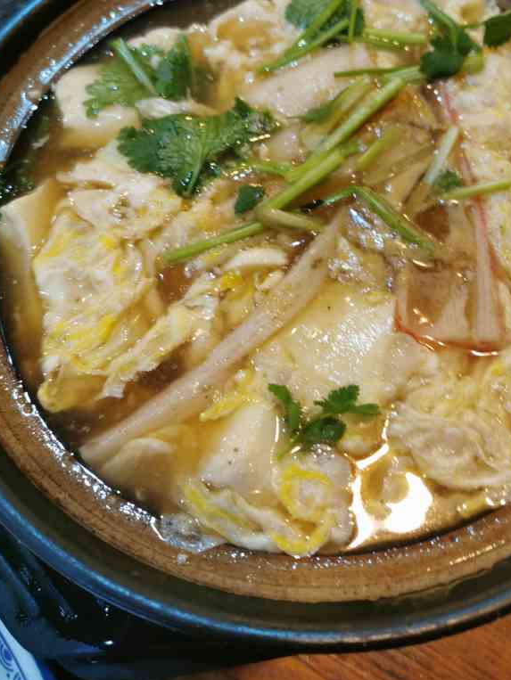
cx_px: 304
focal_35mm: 33
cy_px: 287
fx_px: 649
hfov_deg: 42.8
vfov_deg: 55.1
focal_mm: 5.58
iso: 125
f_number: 1.8
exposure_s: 1/50
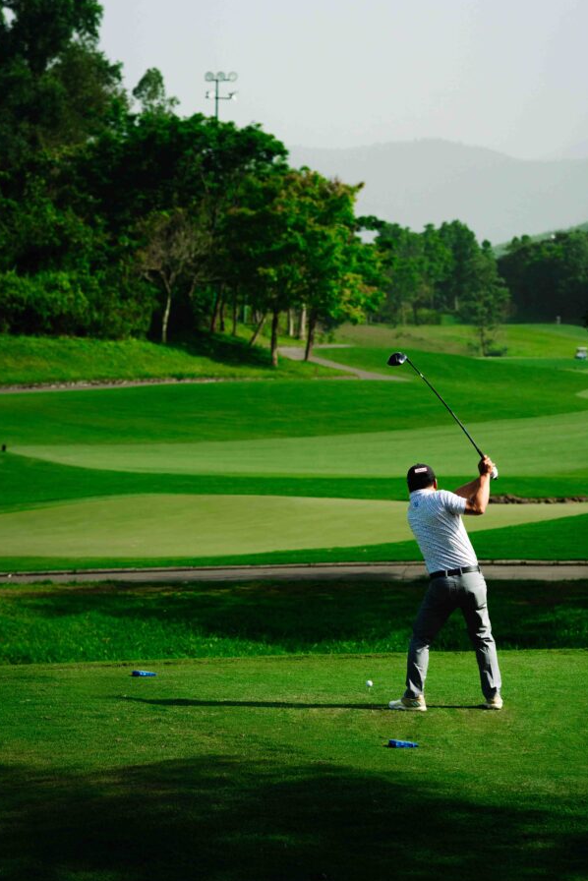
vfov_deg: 25.4
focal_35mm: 80
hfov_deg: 17.1
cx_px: 324
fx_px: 1958
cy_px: 450
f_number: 5
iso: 500
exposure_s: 1/1250
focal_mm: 70
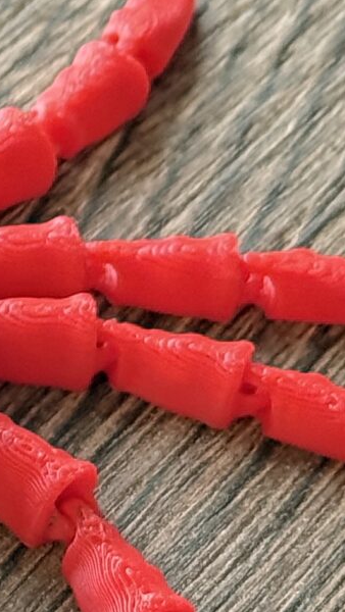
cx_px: -388
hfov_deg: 5.3
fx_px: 3623
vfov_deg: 9.7
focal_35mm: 223
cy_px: 222
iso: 500
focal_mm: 6.76
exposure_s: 1/30
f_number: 1.78
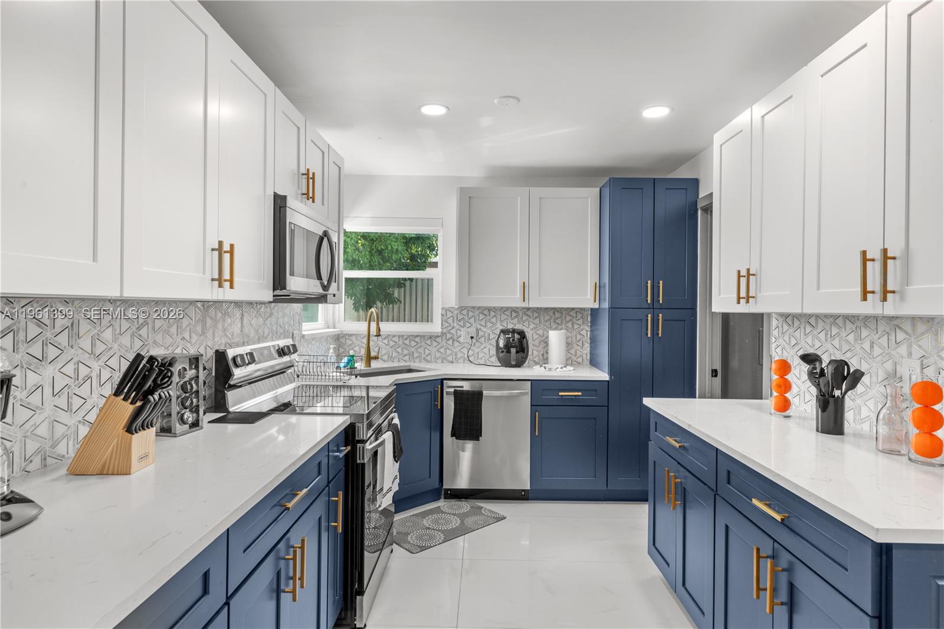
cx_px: 472
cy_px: 314
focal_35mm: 19
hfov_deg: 86.9
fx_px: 498
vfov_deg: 64.5
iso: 400
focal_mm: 19
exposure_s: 1/5
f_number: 10
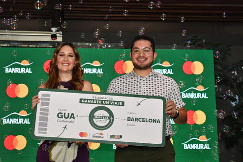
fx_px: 560
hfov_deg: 24.5
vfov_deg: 16.4
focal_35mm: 83
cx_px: 122
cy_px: 81
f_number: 5.6
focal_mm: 55
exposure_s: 1/60
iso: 1600
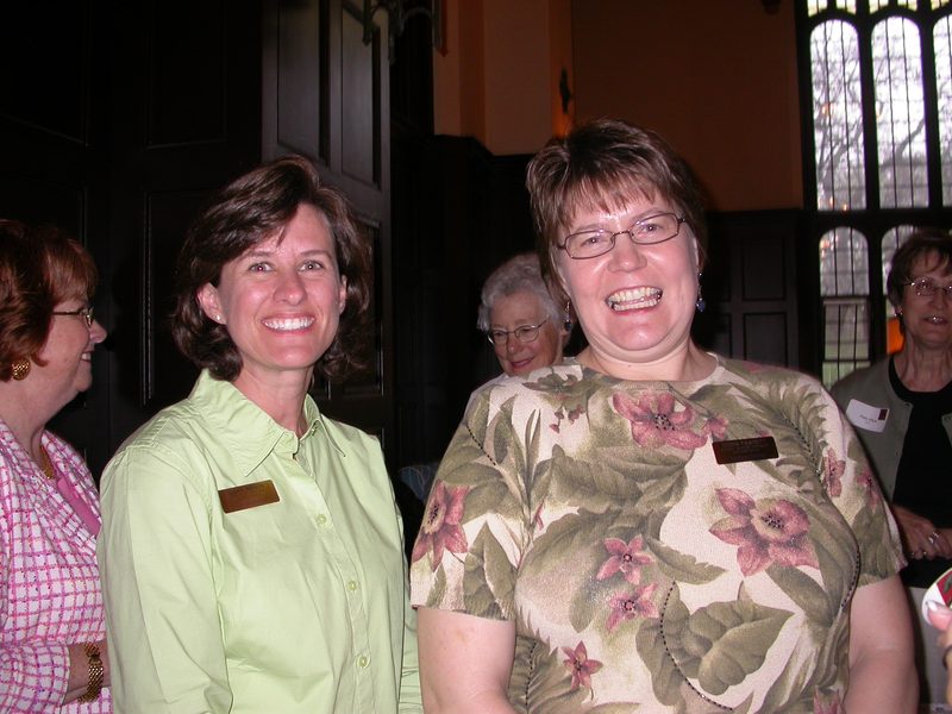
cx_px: 476
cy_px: 357
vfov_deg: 37.7
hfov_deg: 49.0
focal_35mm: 38
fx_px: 1045
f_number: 2.6
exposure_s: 1/60
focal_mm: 7.85
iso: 100
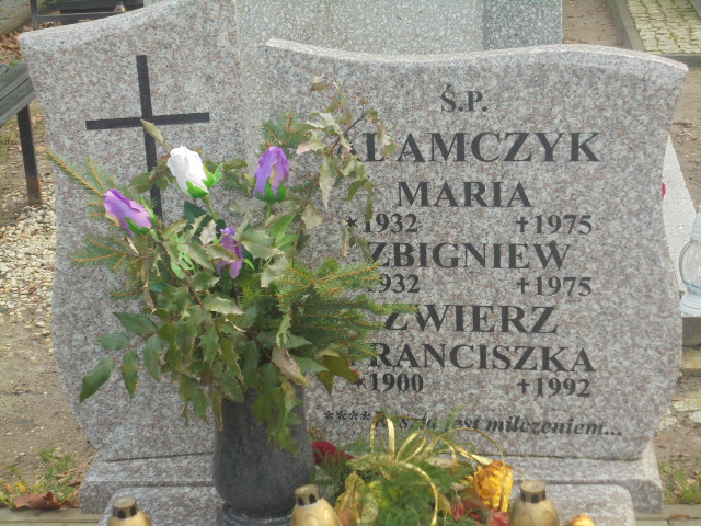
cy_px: 263
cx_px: 350
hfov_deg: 26.7
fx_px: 1478
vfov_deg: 20.2
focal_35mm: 73
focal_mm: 13.1
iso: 100
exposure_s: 1/30
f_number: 6.1
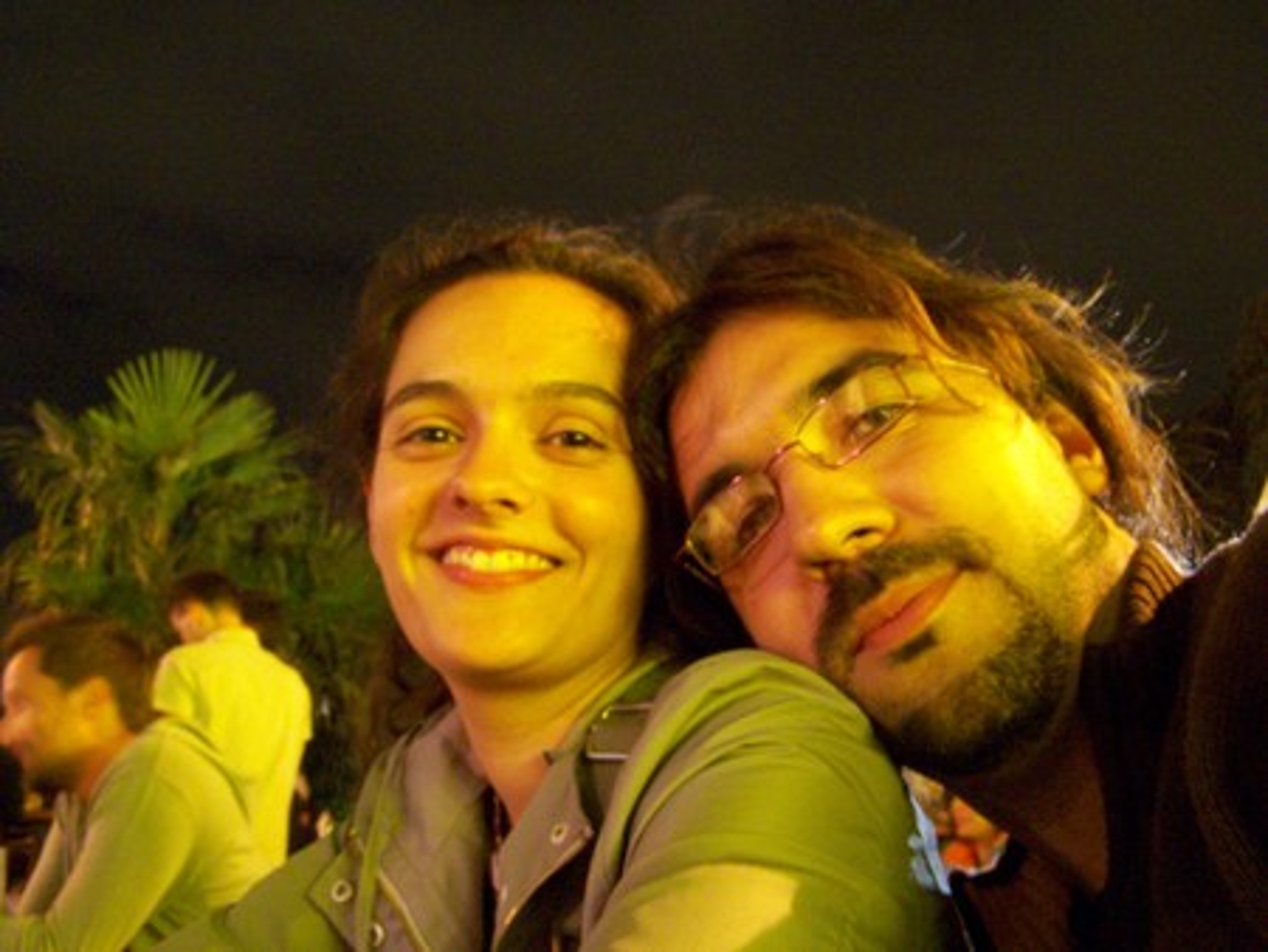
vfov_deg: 37.8
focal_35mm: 38
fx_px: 1393
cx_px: 634
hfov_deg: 49.0
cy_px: 476
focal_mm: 6.3
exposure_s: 1
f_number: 4
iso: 400
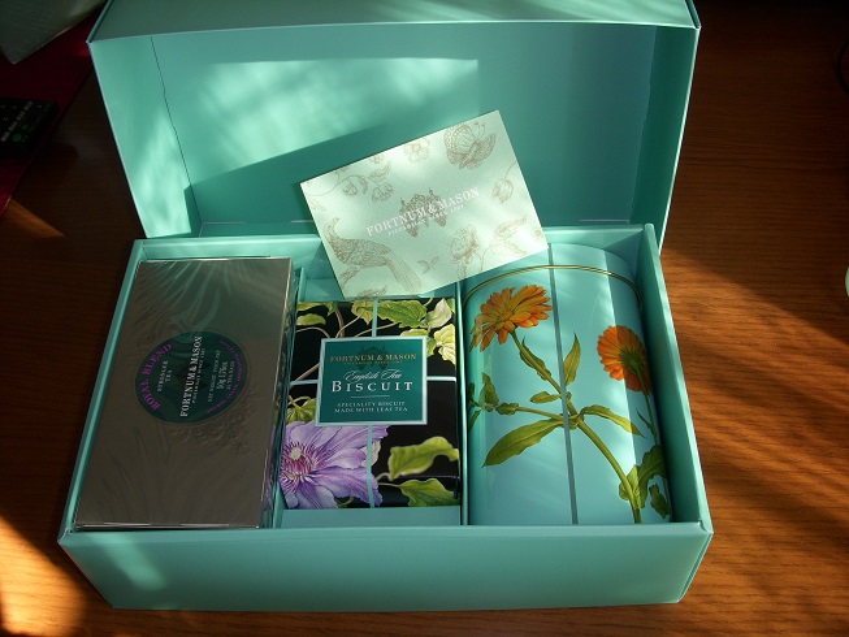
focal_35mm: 38
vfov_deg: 37.7
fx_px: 932
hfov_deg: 49.0
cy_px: 318
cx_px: 424
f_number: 3.3
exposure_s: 1/80
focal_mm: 6.3
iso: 100
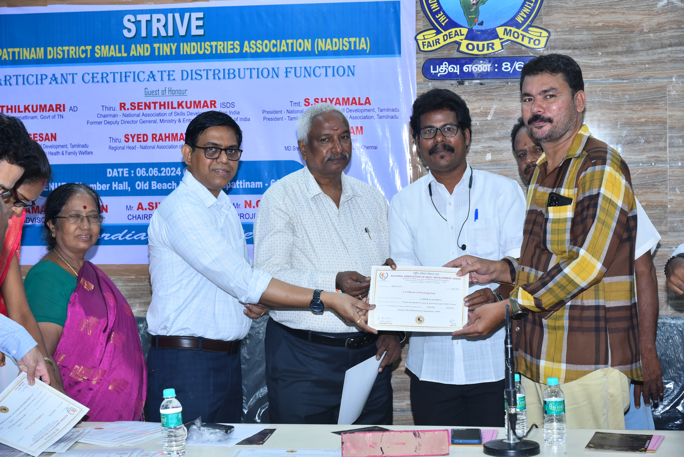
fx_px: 1330
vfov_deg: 19.5
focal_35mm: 70
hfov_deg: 28.8
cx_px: 342
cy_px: 228
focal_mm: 70
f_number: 7.1
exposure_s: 1/100
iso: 800
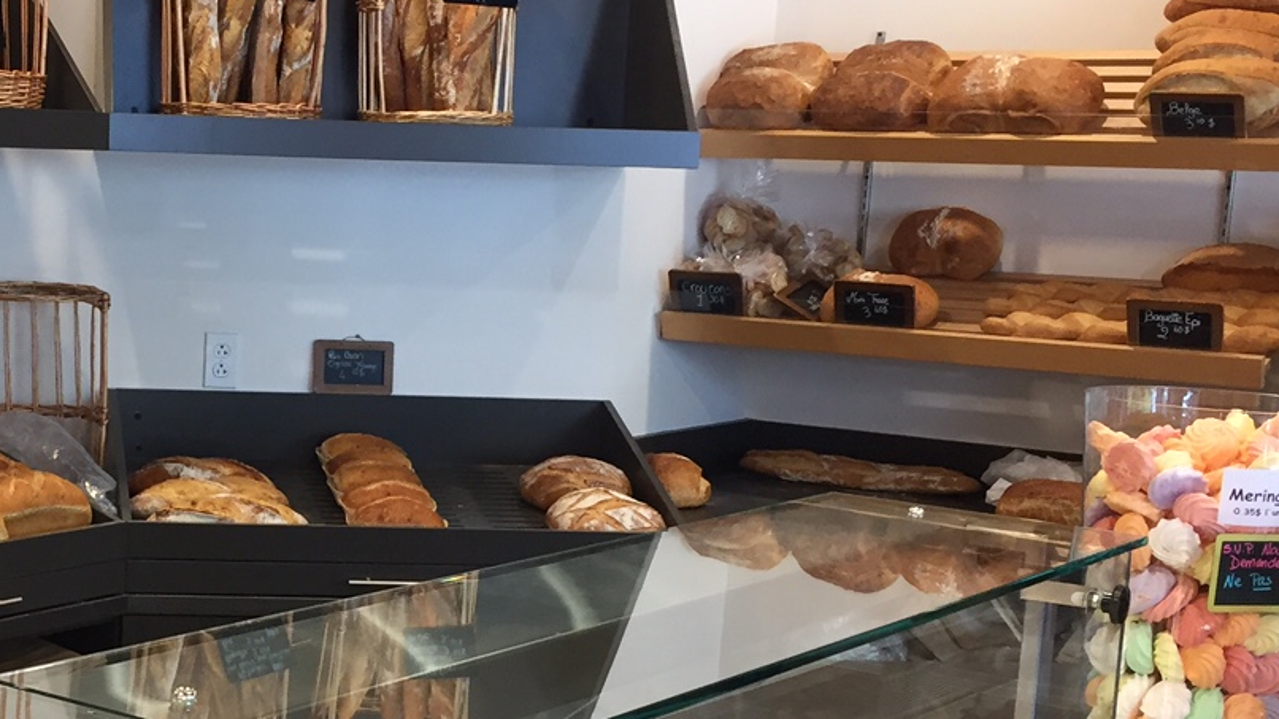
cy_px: 498
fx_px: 2170
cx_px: 200
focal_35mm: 64
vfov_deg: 18.7
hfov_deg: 31.7
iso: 64
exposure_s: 1/30
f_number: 2.2
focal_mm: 4.15
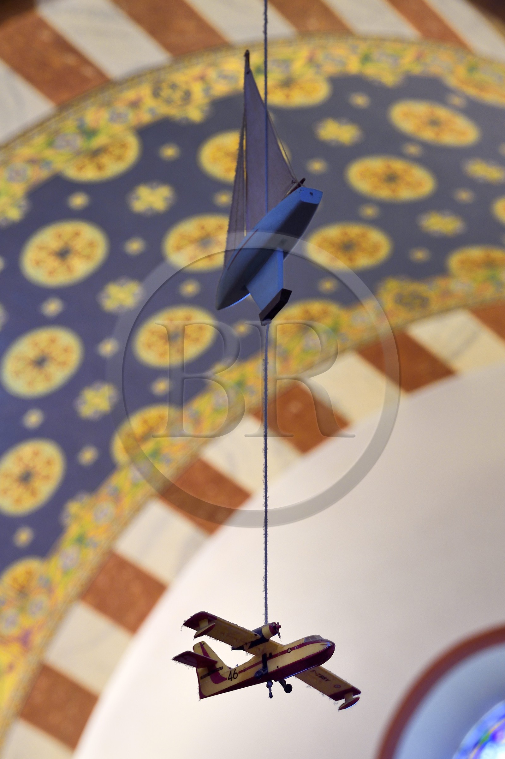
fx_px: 3370
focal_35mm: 160
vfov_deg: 12.8
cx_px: 252
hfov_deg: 8.6
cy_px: 380
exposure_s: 1/60
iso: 800
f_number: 5.6
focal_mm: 160
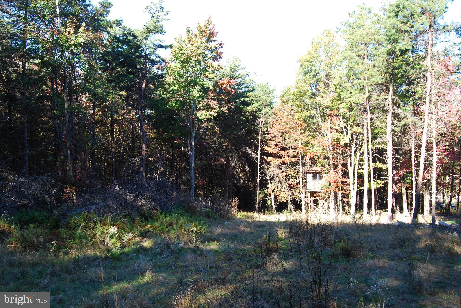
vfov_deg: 38.4
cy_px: 154
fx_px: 442
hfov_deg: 55.1
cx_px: 230
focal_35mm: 34
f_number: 7.1
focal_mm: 23
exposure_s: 1/60
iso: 200
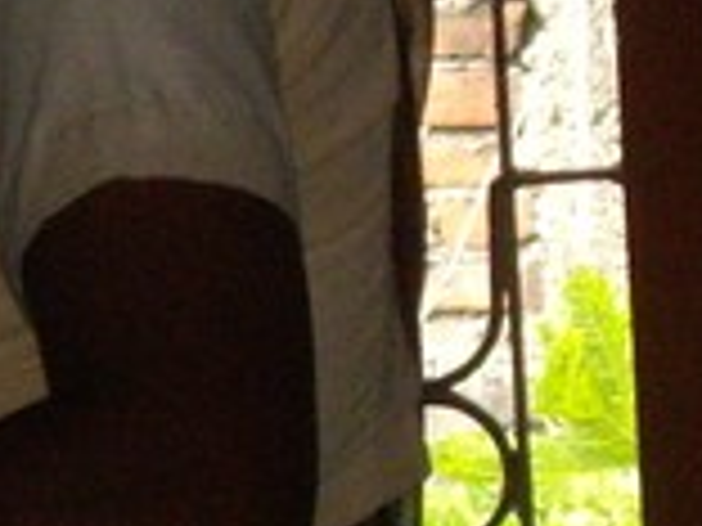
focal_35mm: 619
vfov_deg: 2.4
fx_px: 12553
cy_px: 342
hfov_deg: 3.2
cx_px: -482
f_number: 4.6
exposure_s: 1/100
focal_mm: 15.3
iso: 200
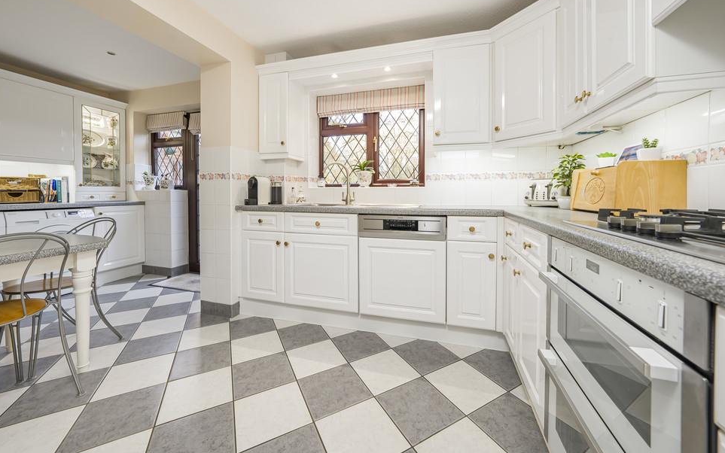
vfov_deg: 82.4
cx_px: 370
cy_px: 198
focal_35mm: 13
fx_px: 257
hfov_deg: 109.3
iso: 320
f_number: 9
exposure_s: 1/8
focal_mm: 12
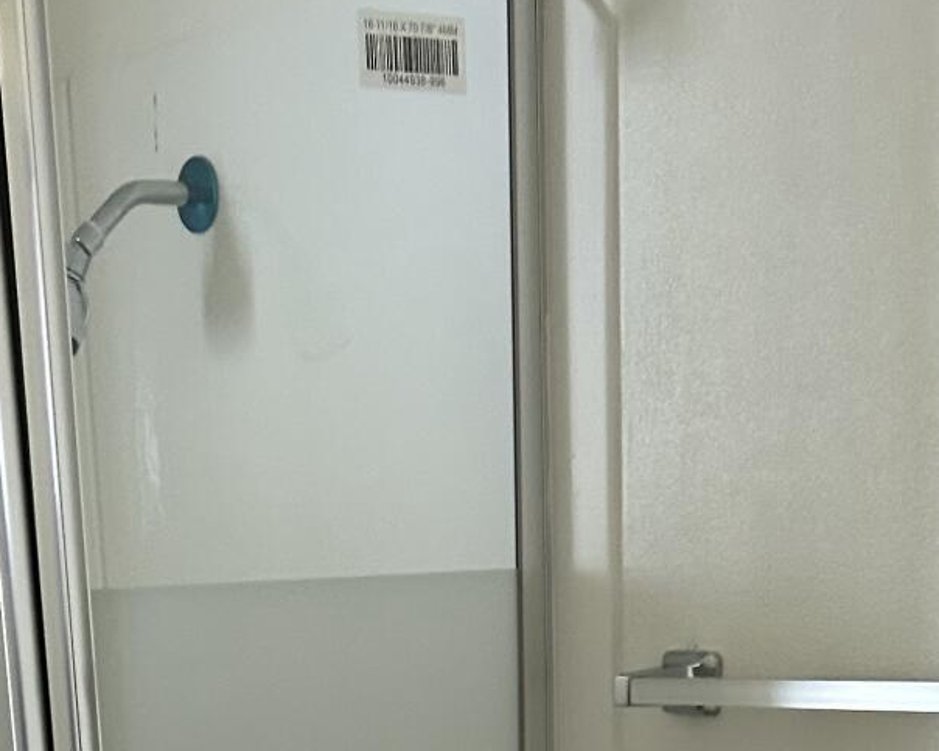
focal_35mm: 84
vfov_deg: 15.6
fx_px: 2334
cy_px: 1361
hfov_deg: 22.7
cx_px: 376
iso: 250
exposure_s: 1/60
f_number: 1.5
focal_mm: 5.7
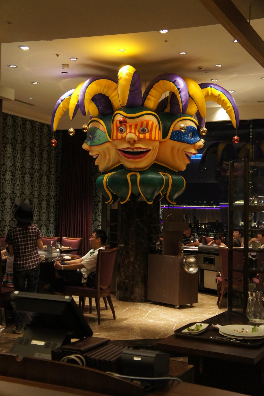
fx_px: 529
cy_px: 198
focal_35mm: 48
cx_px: 132
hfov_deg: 28.0
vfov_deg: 41.1
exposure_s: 1/40
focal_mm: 32
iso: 1600
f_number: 4.5
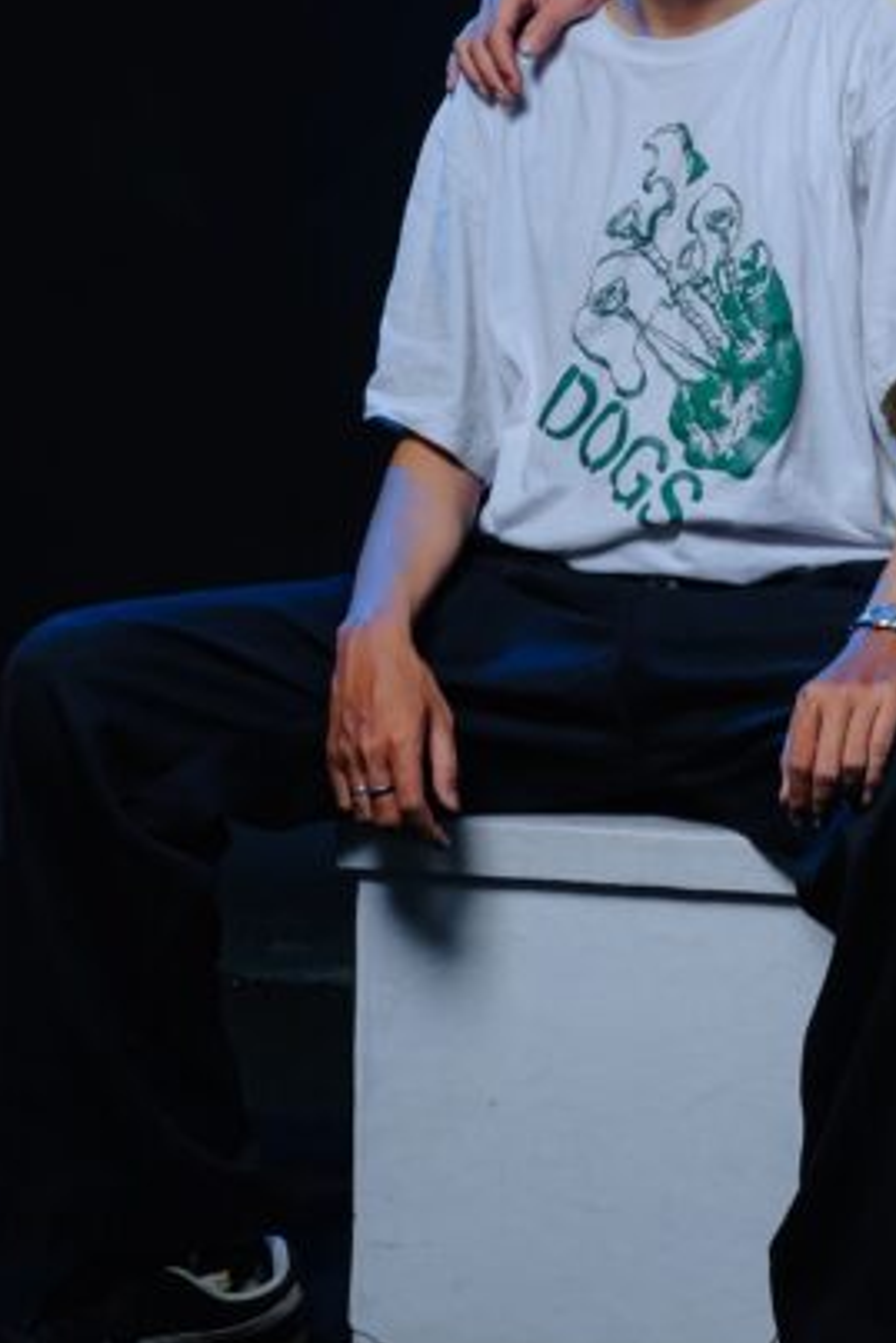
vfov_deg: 20.2
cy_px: 253
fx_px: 3730
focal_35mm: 100
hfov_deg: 13.2
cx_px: 1192
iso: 500
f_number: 7.1
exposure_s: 1/125
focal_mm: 23.3
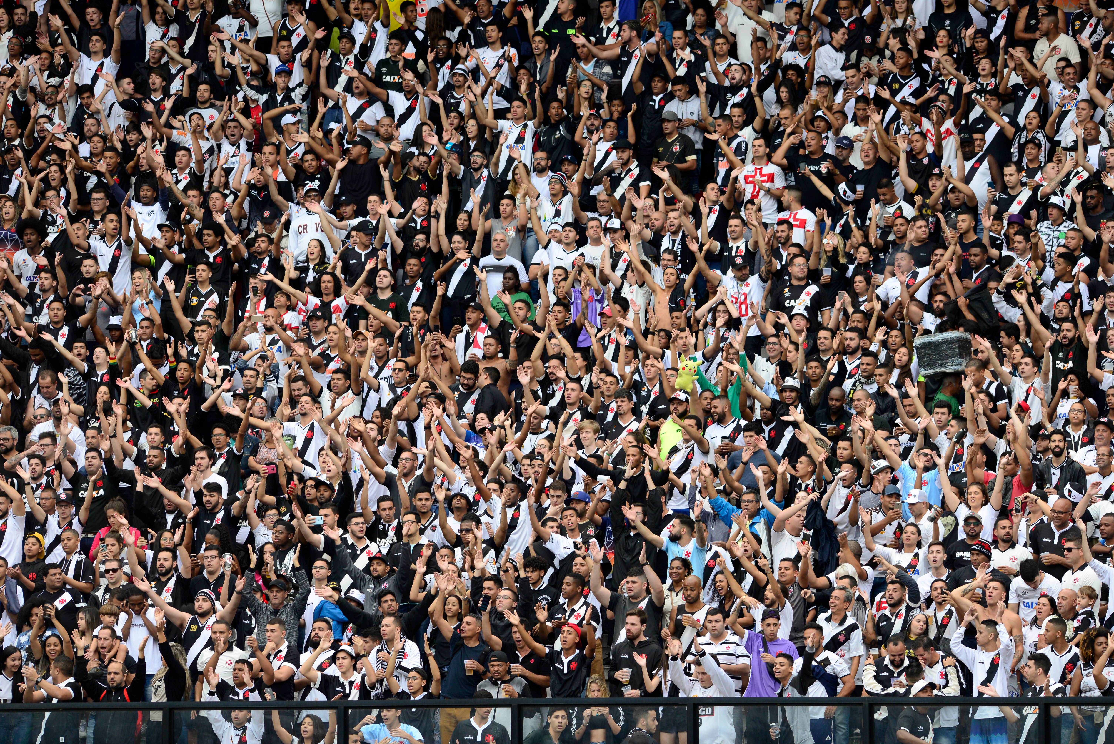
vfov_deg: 4.6
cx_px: 557
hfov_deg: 6.9
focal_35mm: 300
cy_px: 372
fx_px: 9286
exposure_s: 1/640
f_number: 4.5
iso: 640
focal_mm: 300
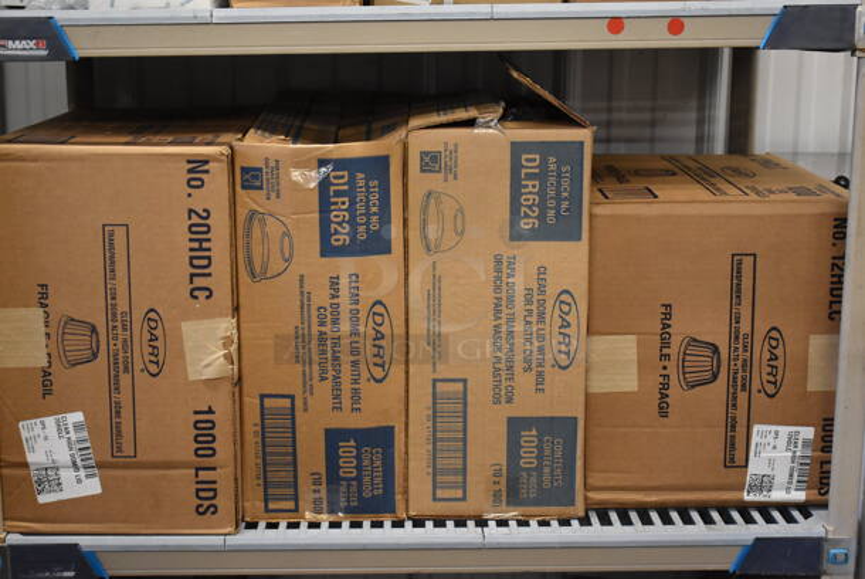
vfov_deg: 25.1
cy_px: 290
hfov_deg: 36.8
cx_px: 432
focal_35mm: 54
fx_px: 1299
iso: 3200
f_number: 4.8
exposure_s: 1/125
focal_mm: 36
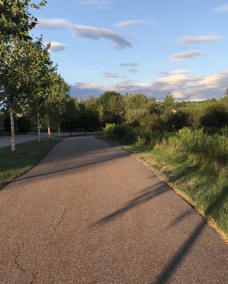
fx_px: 388
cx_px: 134
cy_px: 159
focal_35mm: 46
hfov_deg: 32.7
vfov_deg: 40.3
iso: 20
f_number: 1.8
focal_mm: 3.99
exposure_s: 1/656
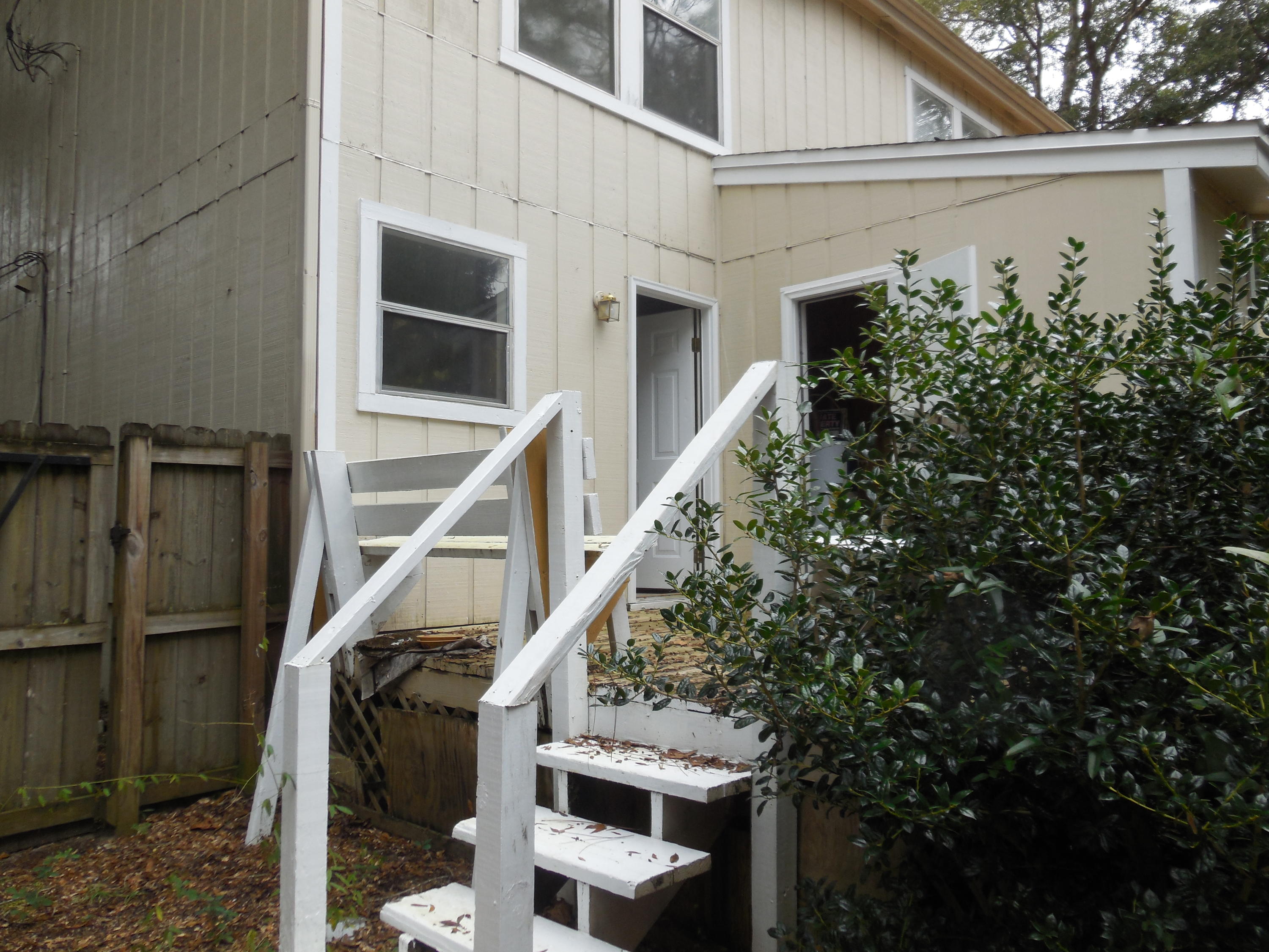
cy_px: 476
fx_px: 916
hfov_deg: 69.4
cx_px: 634
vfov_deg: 54.9
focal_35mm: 25
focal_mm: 4.5
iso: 125
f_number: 3.1
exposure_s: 1/160
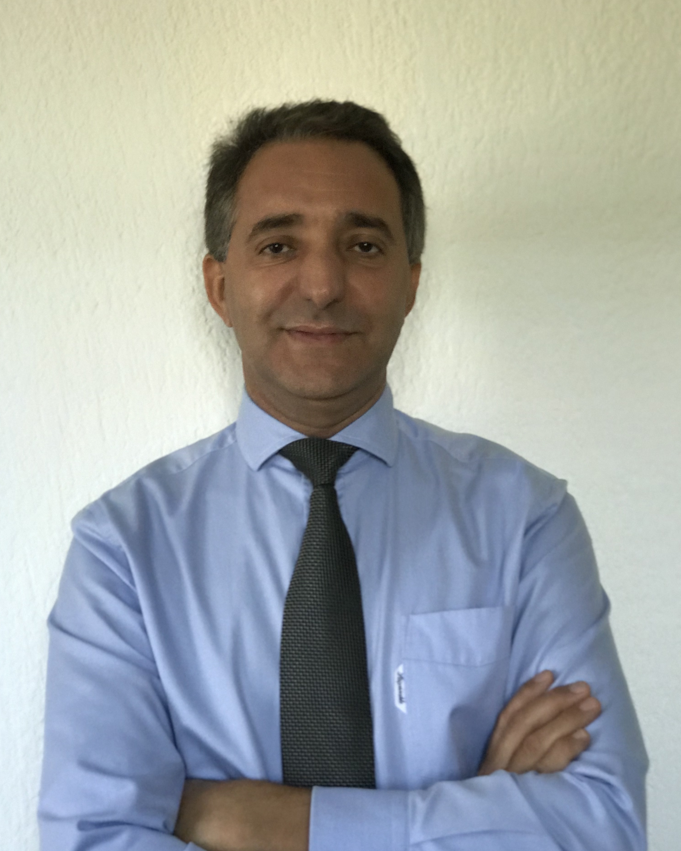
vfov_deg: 31.5
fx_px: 1512
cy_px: 434
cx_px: 342
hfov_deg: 25.4
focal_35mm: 60
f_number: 2.8
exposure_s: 1/67
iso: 200
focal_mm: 6.6
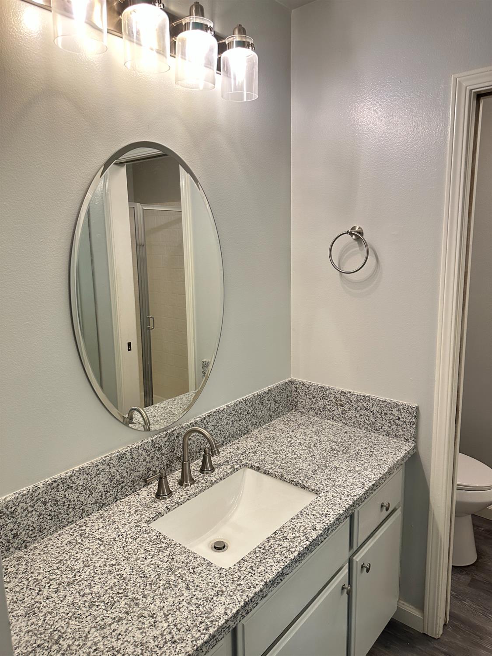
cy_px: 328
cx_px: 246
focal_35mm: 24
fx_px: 455
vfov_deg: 71.6
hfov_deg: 56.8
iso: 250
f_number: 1.78
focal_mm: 6.86
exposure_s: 1/60
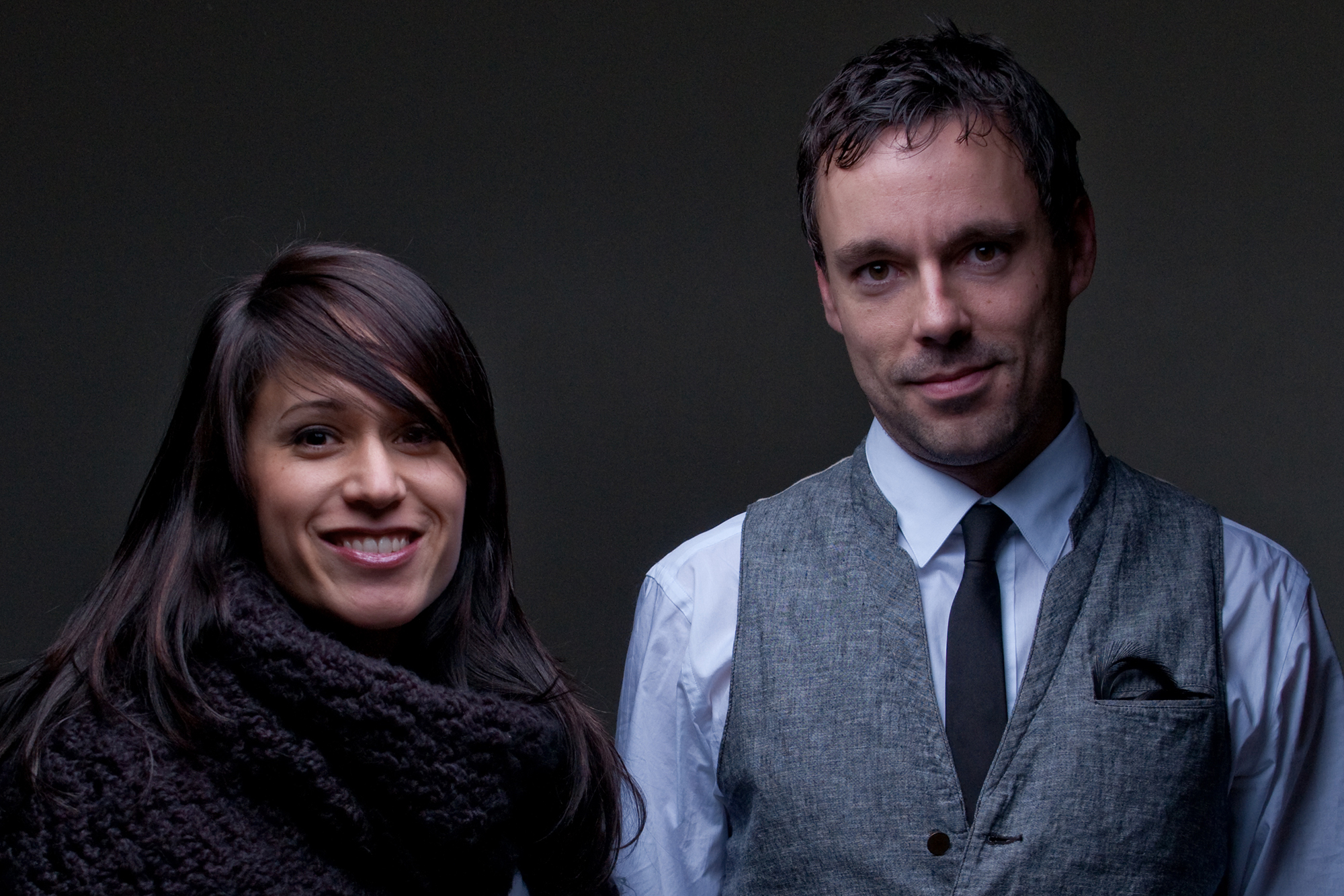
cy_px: 448
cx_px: 672
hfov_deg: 19.5
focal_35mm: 105
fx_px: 3920
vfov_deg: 13.0
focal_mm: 70
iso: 200
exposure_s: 1/200
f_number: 5
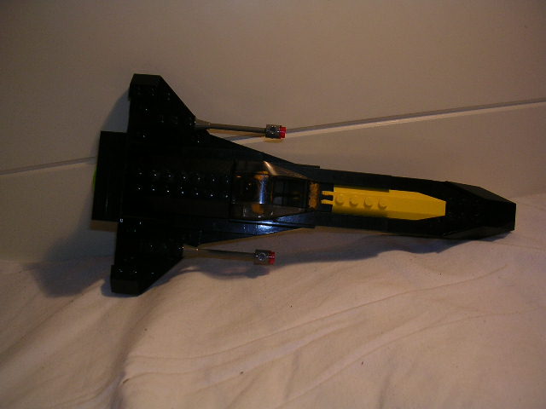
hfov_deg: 49.0
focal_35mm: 38
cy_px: 204
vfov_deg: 37.7
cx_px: 273
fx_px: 599
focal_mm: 5.8
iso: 50
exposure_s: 1/60.1
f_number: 2.8
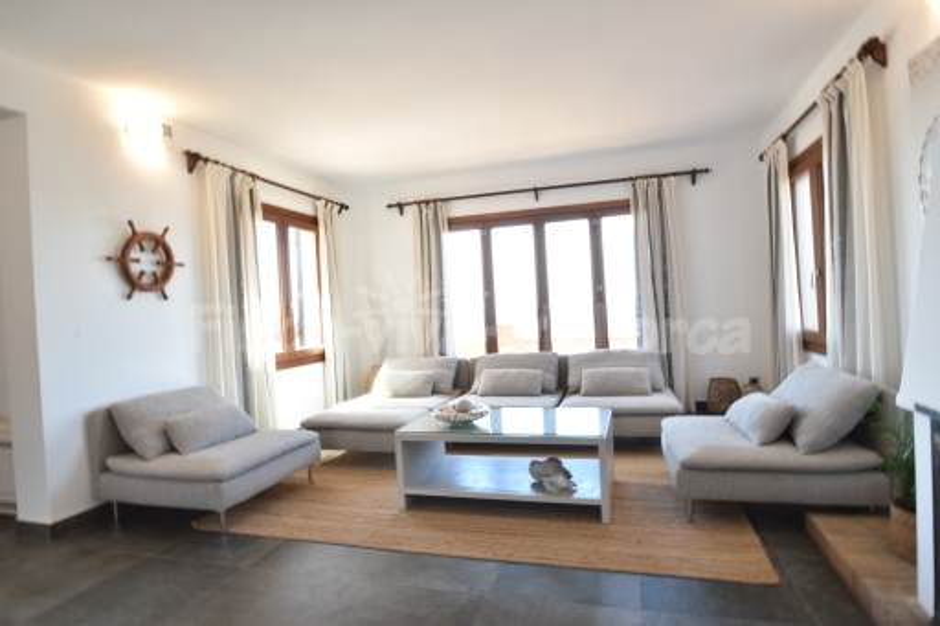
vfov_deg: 63.2
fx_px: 509
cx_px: 470
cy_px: 313
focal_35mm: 20
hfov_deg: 85.4
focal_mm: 13
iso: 100
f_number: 13
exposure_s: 1/2
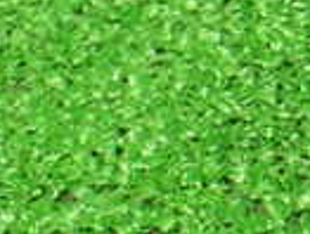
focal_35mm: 137
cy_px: -61
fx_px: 1230
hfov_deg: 12.8
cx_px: 594
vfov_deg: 10.7
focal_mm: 5.4
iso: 800
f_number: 2.3
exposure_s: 1/100
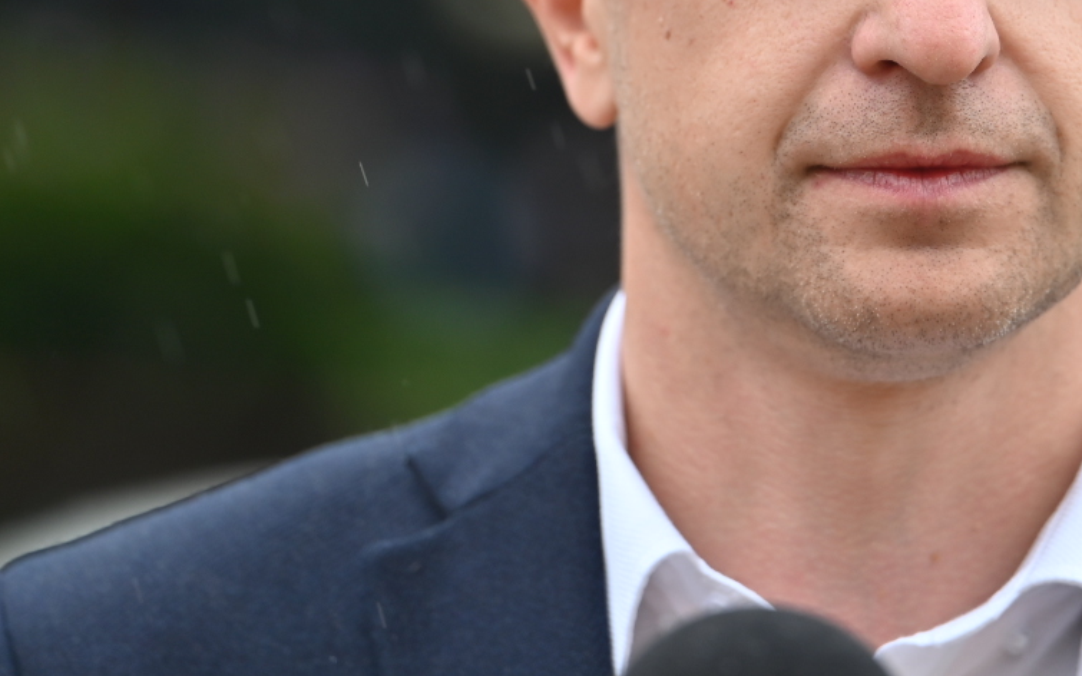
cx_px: 880
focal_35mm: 339
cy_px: -50
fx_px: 9997
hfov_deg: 6.2
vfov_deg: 3.9
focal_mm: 155
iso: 125
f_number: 2.8
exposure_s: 1/400
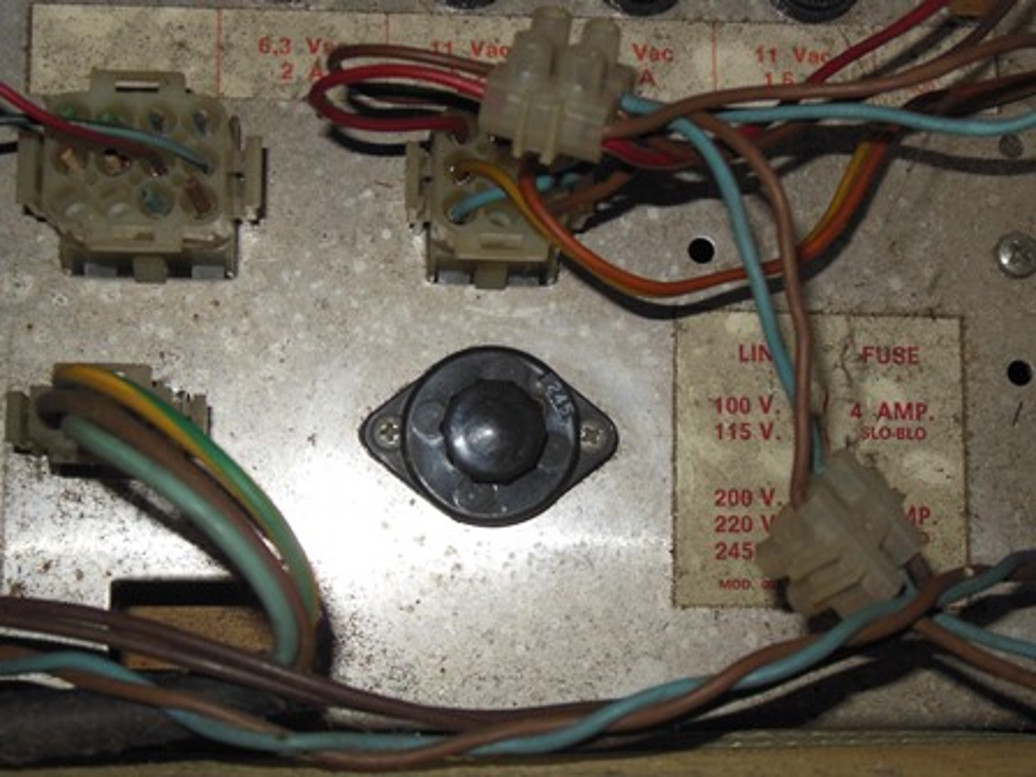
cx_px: 518
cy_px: 388
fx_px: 1287
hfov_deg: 43.9
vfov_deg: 33.6
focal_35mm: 43
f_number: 7.5
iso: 125
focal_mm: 7.7
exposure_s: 1/30
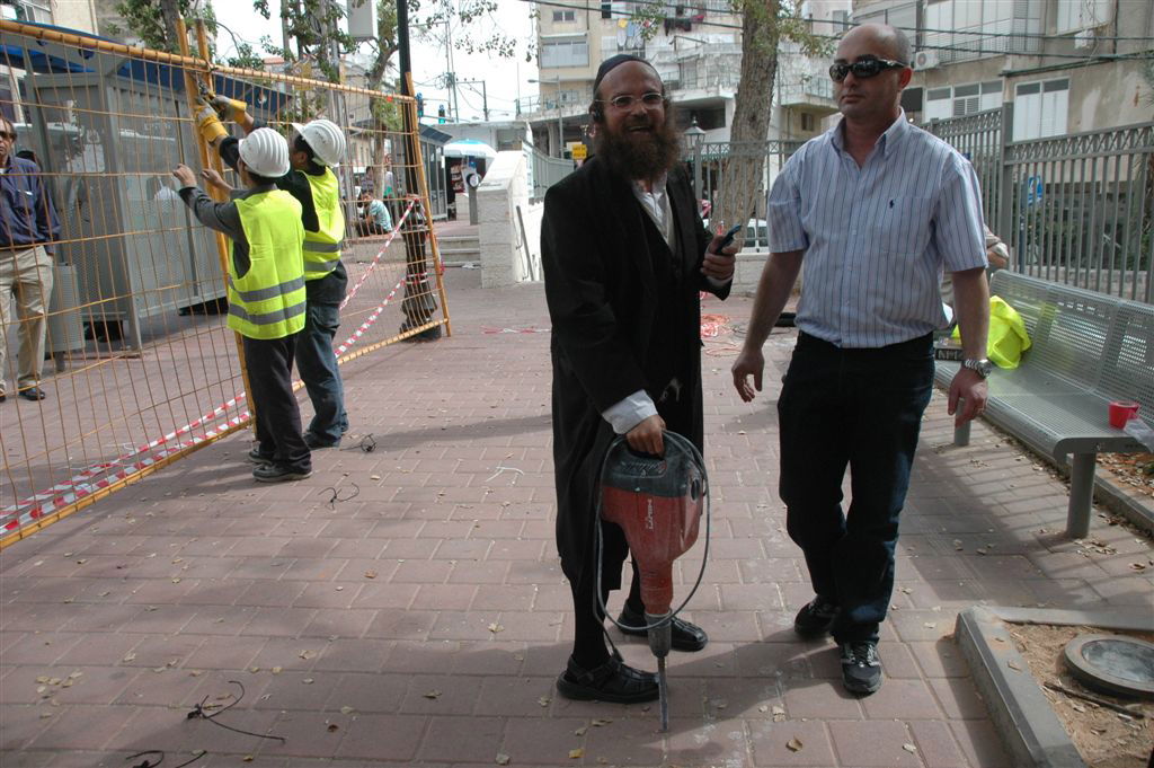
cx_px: 577
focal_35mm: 60
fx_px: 1922
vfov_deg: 22.6
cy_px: 384
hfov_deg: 33.4
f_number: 10
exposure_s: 1/400
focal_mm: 40
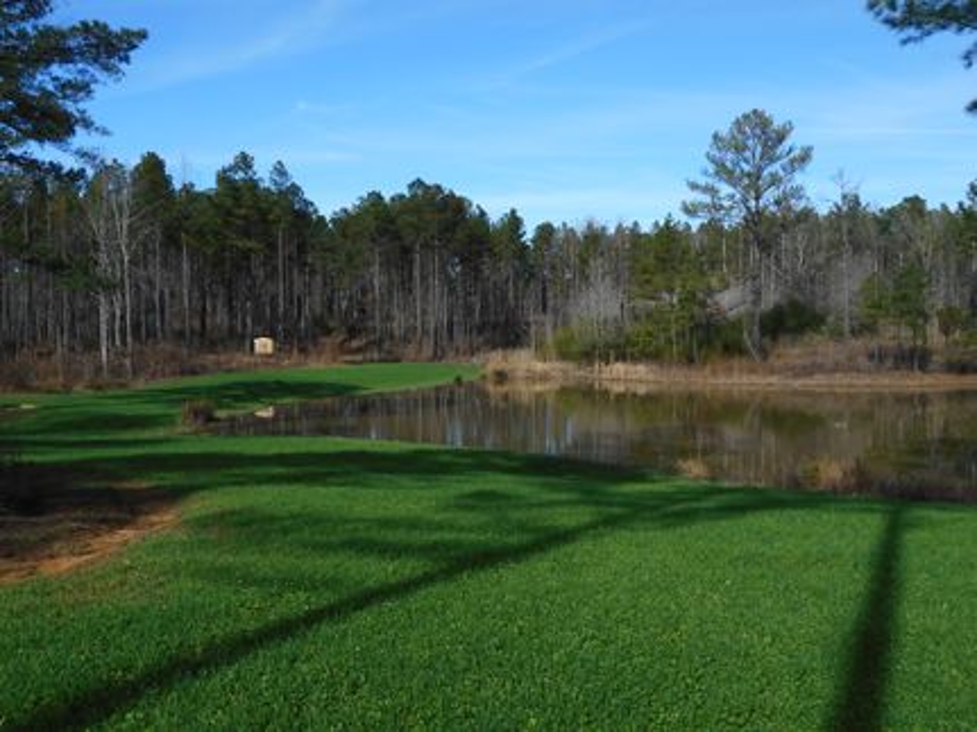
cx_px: 488
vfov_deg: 36.8
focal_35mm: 39
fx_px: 1100
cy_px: 366
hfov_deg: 47.9
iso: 80
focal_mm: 6.9
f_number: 4.5
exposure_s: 1/500
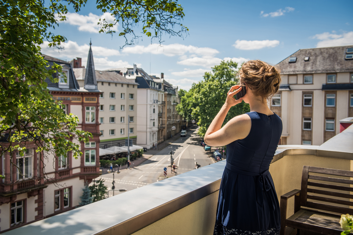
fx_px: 343
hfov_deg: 54.4
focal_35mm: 35
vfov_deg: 37.9
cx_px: 176
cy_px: 118
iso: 64
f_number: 5
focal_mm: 35
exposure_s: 1/400
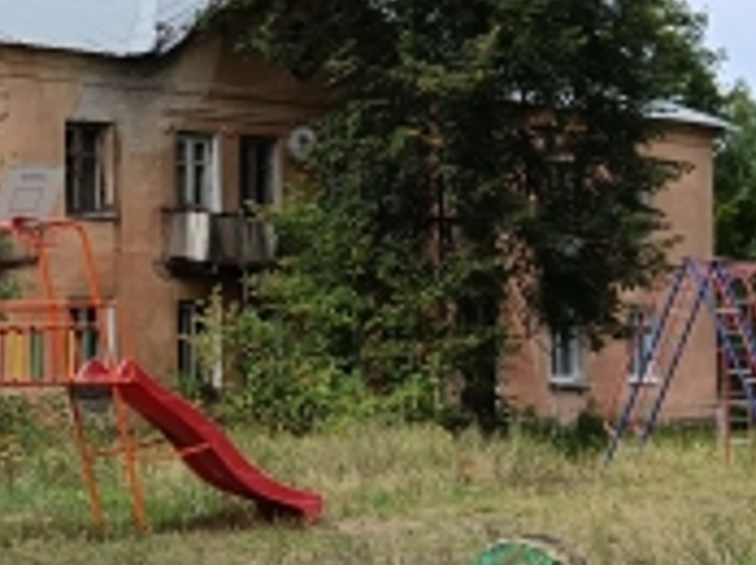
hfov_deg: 19.7
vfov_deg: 15.2
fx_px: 2116
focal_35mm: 97
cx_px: -4
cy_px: 352
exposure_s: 1/693
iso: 100
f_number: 1.9
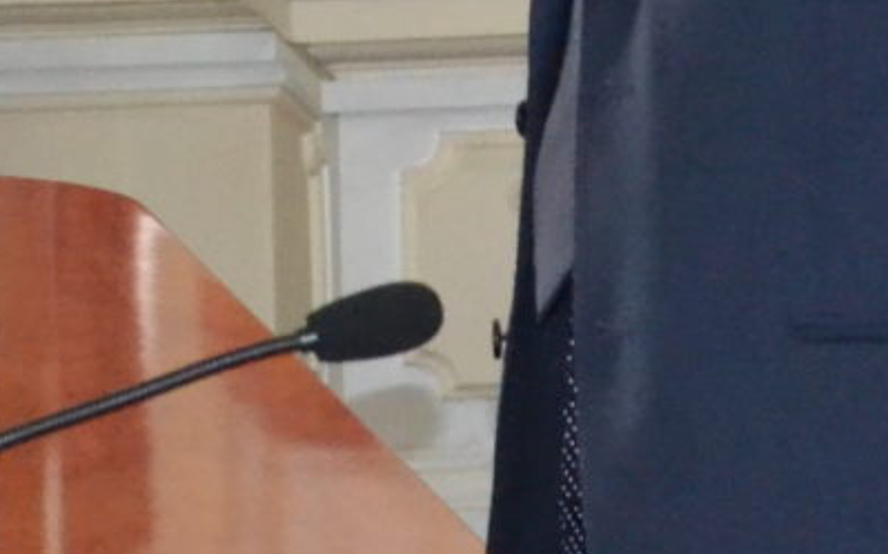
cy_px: -435
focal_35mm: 255
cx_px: 378
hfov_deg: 8.2
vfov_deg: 5.1
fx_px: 6169
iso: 2800
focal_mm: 26
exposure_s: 1/60
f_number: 4.2
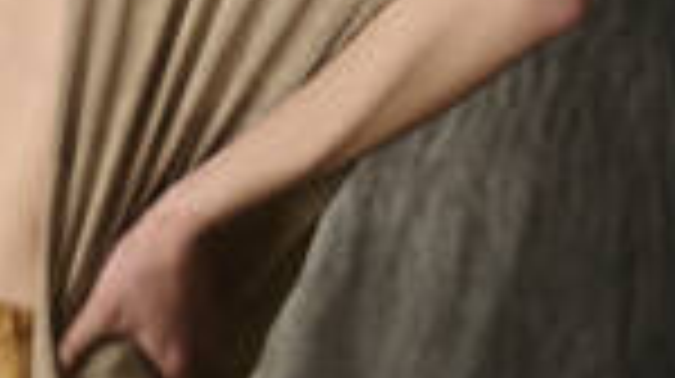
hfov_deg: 15.2
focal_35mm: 138
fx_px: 2467
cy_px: 79
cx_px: -38
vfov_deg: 8.7
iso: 64
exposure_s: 1/125
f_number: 1.8
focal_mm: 35
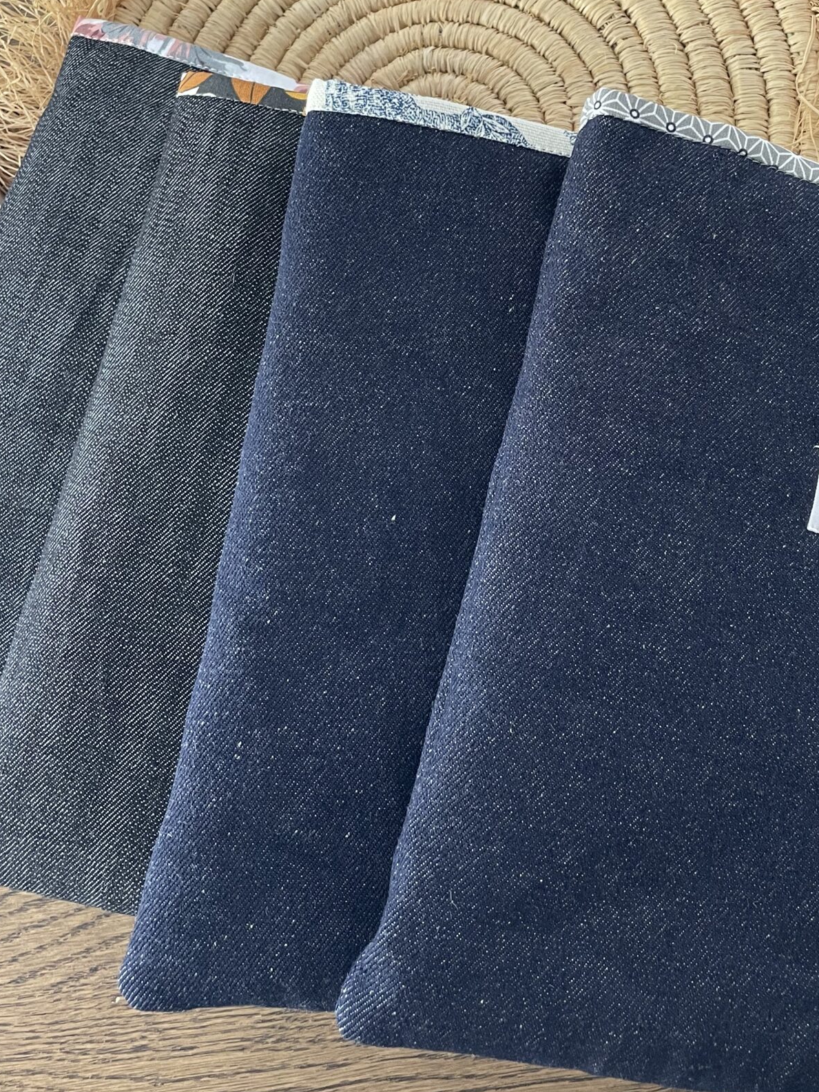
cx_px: 498
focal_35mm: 42
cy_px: 326
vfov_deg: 43.9
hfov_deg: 34.2
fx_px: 1325
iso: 160
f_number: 1.6
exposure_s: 1/60
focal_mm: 4.2
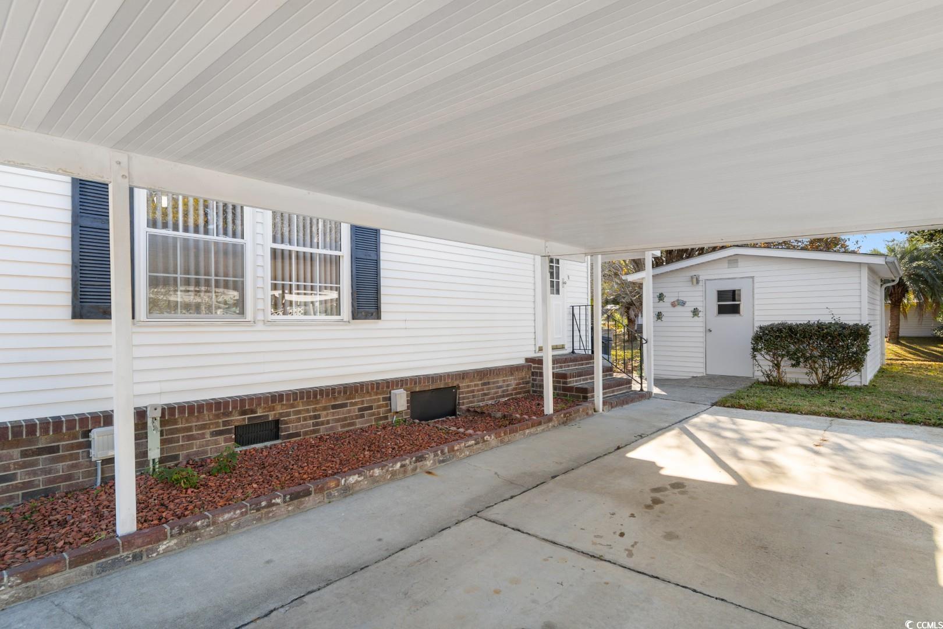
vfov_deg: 67.4
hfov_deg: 90.0
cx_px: 472
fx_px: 471
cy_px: 314
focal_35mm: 18
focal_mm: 12
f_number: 5.6
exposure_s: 1/125
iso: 100
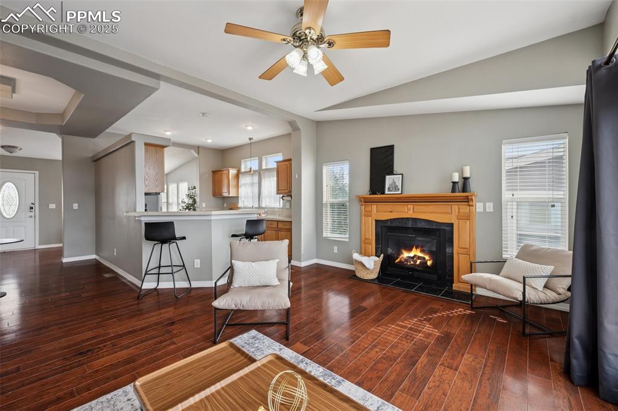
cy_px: 206
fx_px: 257
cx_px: 309
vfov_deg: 77.3
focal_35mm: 15
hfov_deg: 100.4
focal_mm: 15
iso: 800
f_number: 11
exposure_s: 1/30
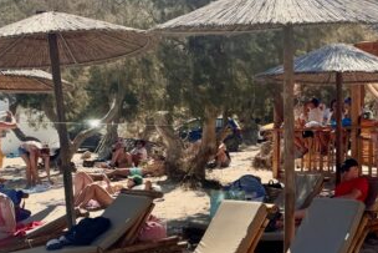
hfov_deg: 28.2
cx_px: 444
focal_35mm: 63
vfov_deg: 21.6
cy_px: 98
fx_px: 662
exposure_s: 1/4310
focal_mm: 6.76
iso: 80
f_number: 1.78
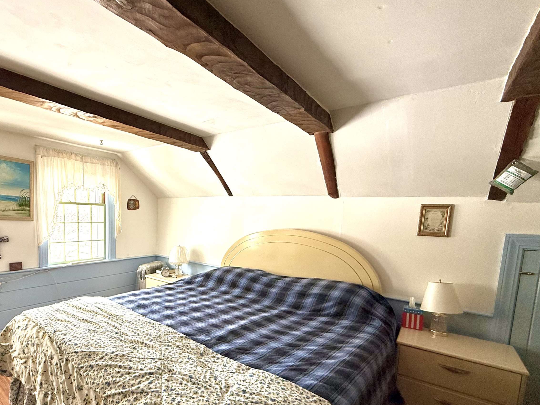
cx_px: 202
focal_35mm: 19
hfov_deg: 83.0
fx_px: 296
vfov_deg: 67.8
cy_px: 250
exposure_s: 1/99
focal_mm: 2.22
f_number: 2.2
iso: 160
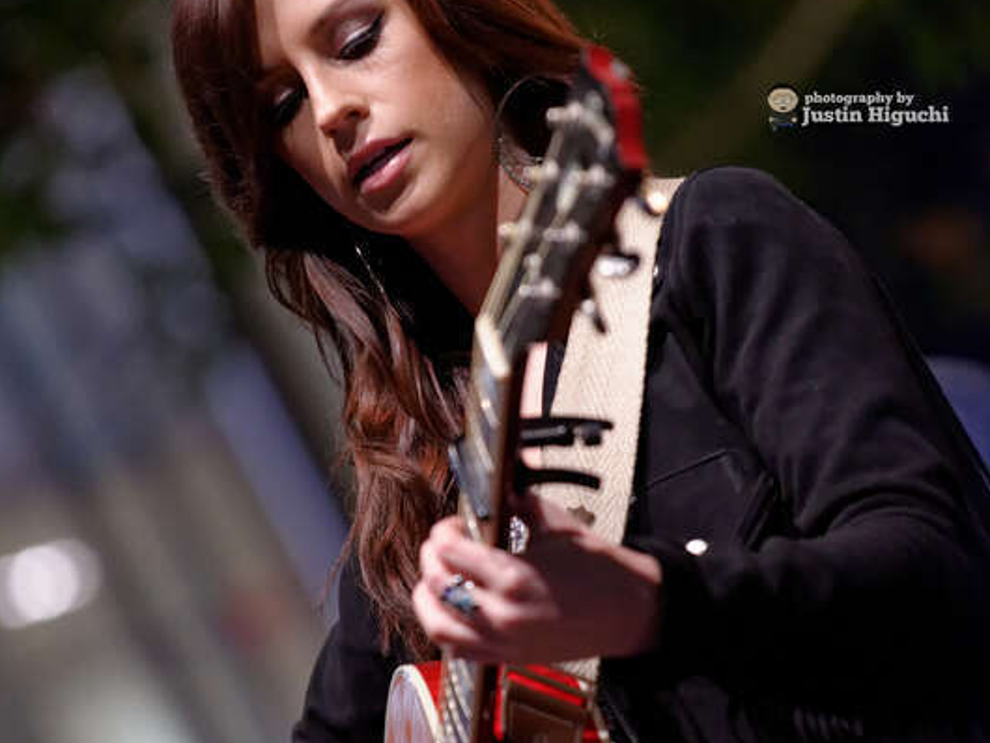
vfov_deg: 5.1
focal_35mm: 290
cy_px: 541
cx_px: 494
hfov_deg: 6.8
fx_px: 8298
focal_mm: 200
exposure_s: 1/160
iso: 3600
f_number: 4
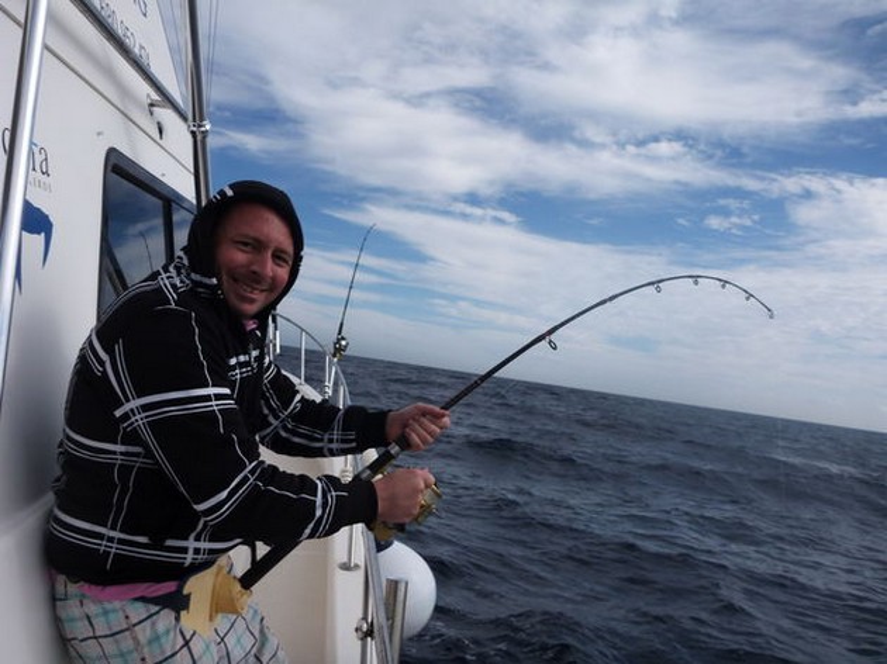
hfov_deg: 63.5
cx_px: 444
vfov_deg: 49.7
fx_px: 717
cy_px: 332
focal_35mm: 28
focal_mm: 4.9
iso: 100
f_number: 10
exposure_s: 1/160
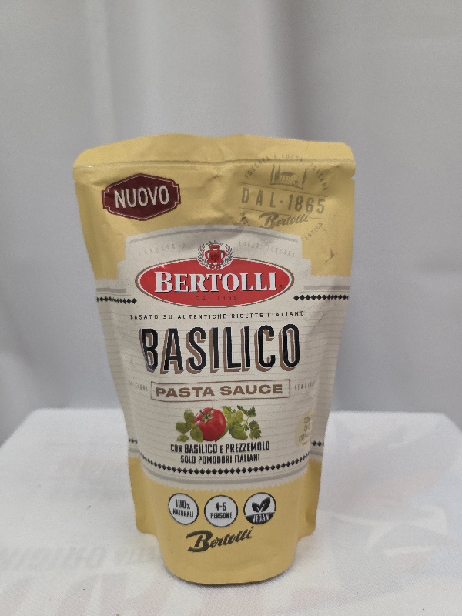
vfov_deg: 73.9
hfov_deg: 58.9
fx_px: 409
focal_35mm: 23
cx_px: 231
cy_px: 308
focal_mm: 6.3
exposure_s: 1/101
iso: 320
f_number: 1.7
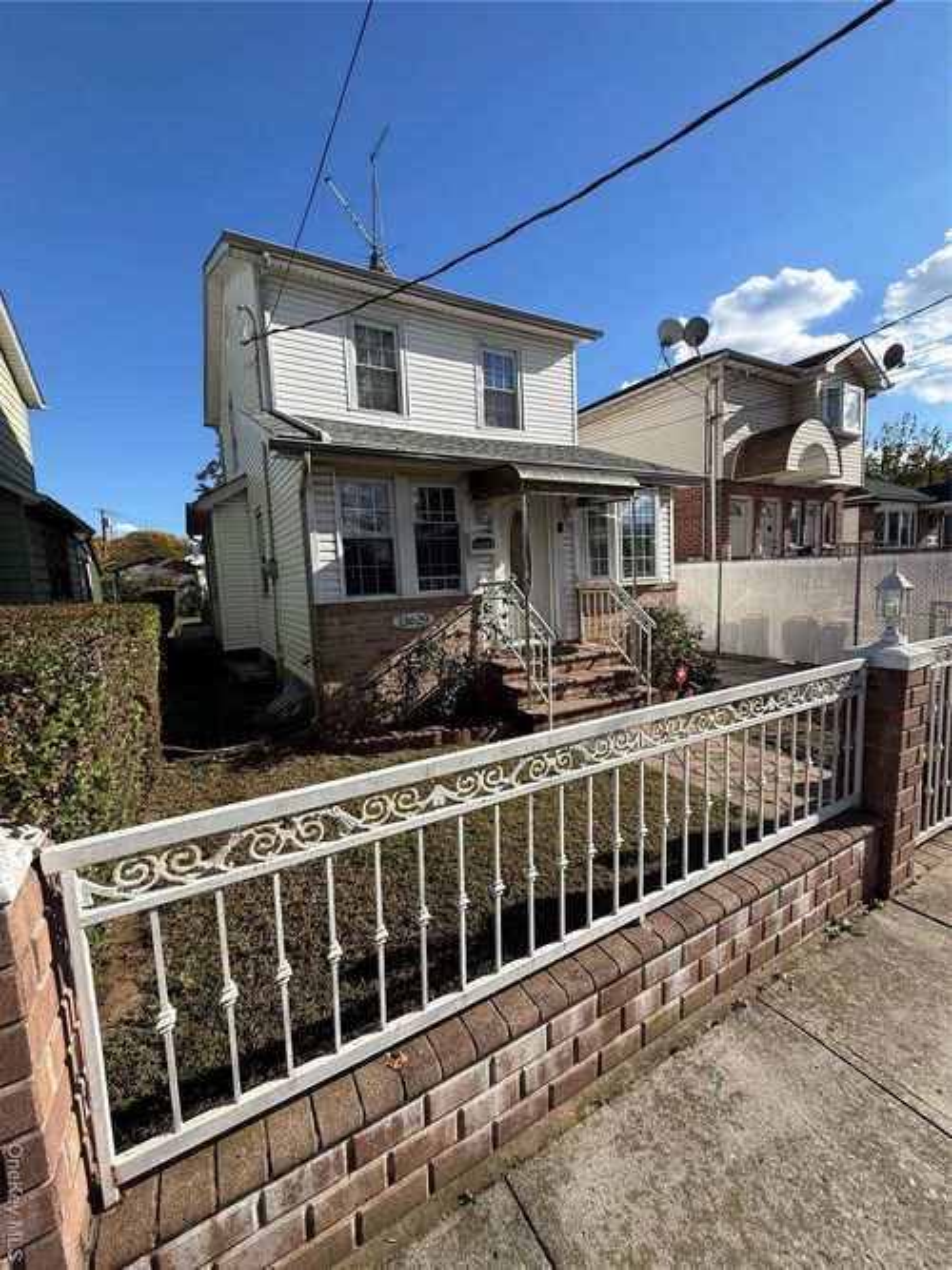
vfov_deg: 102.1
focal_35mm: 14
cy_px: 635
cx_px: 476
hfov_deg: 85.7
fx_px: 514
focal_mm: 2.22
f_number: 2.2
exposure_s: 1/1745
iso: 50
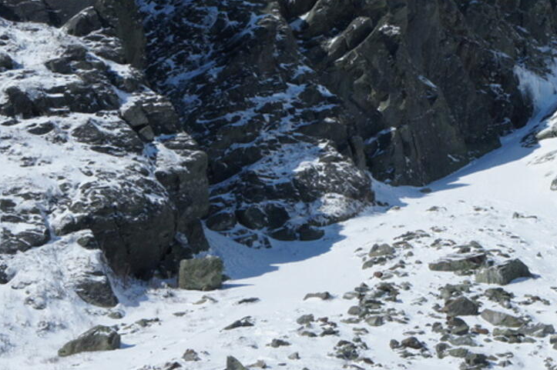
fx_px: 2257
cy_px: 109
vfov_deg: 9.4
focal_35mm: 146
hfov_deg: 14.1
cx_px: 341
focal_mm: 44
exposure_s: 1/250
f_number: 9
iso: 200
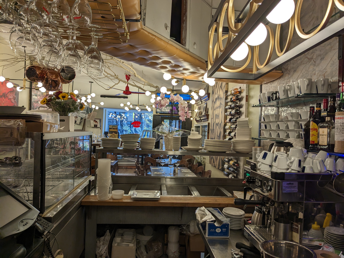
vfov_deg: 51.4
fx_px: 268
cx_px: 172
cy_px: 129
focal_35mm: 27
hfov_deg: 65.3
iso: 71
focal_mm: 4.38
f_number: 1.73
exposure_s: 1/272
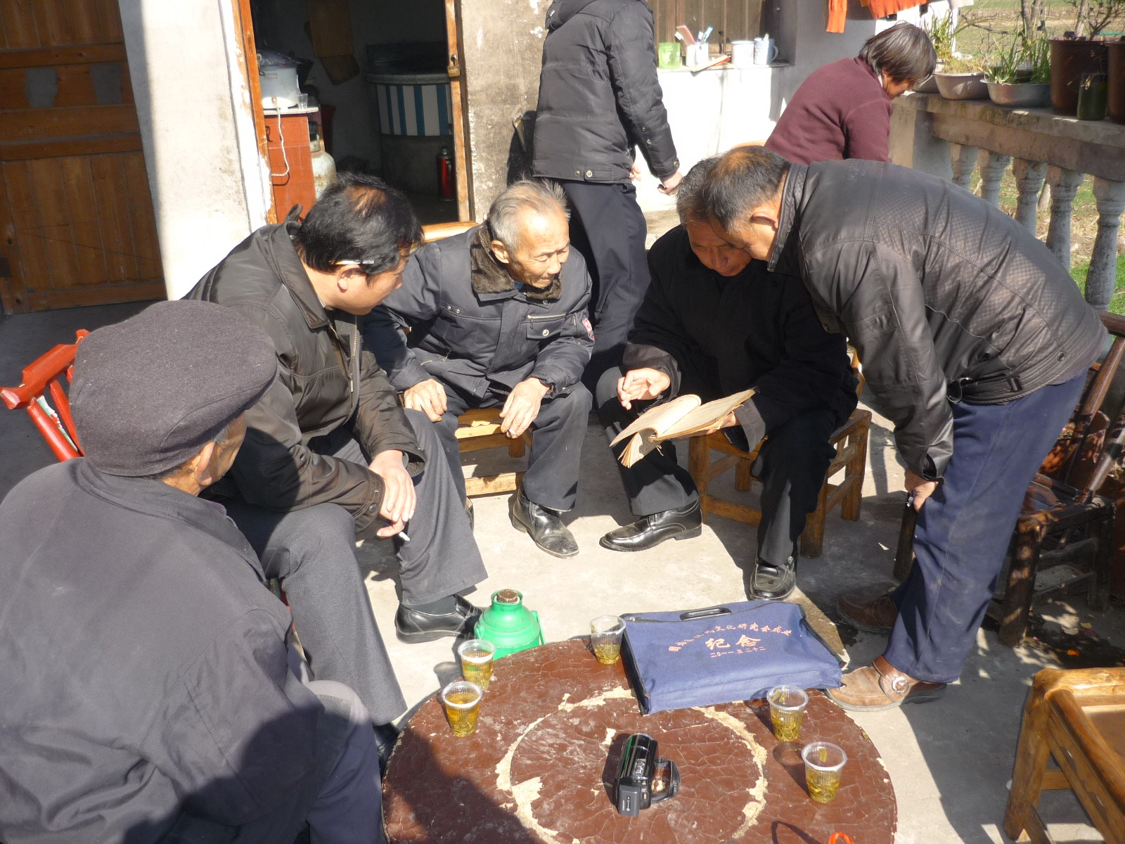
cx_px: 562
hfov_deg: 55.4
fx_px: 1072
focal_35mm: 33
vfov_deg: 42.9
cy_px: 422
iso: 100
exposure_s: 1/640
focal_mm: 5.5
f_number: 2.8
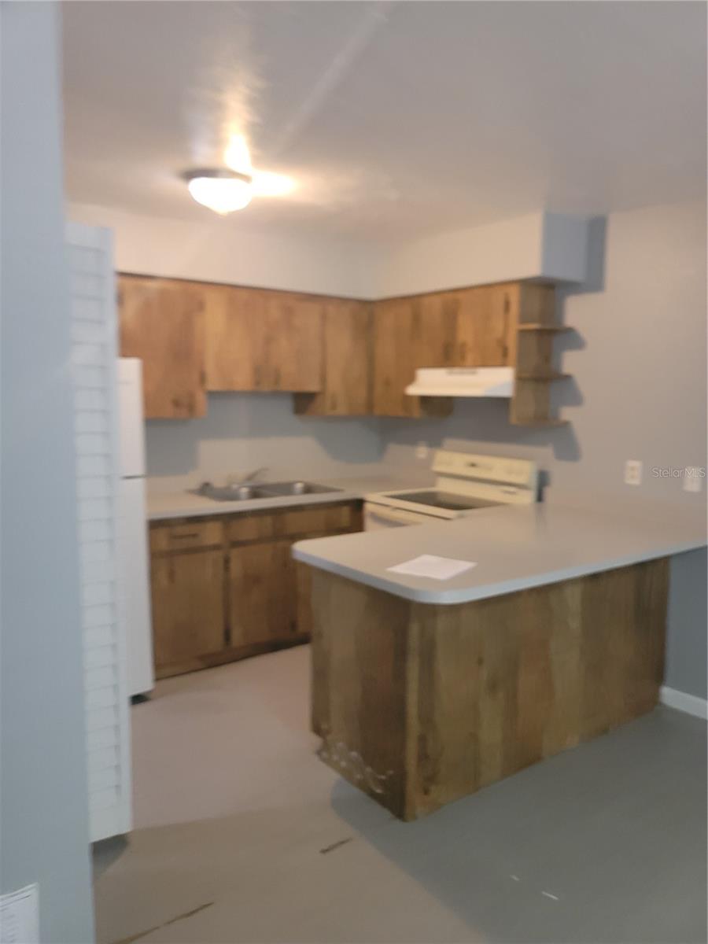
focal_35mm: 25
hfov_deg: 54.9
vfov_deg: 69.4
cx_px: 354
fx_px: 682
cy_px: 472
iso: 400
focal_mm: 7
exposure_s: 1/40
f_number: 1.8
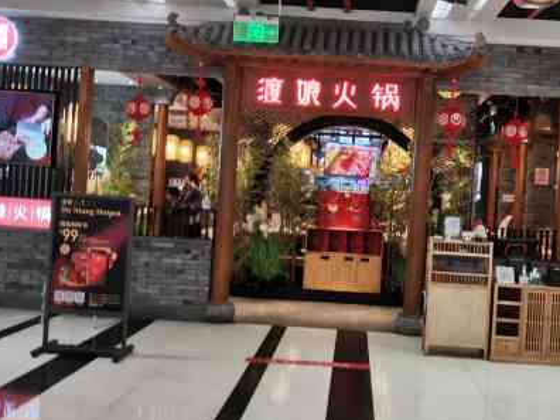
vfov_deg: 31.5
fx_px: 744
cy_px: 200
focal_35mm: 46
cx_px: 344
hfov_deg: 41.0
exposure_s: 1/100
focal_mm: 4.66
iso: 200
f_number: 1.4
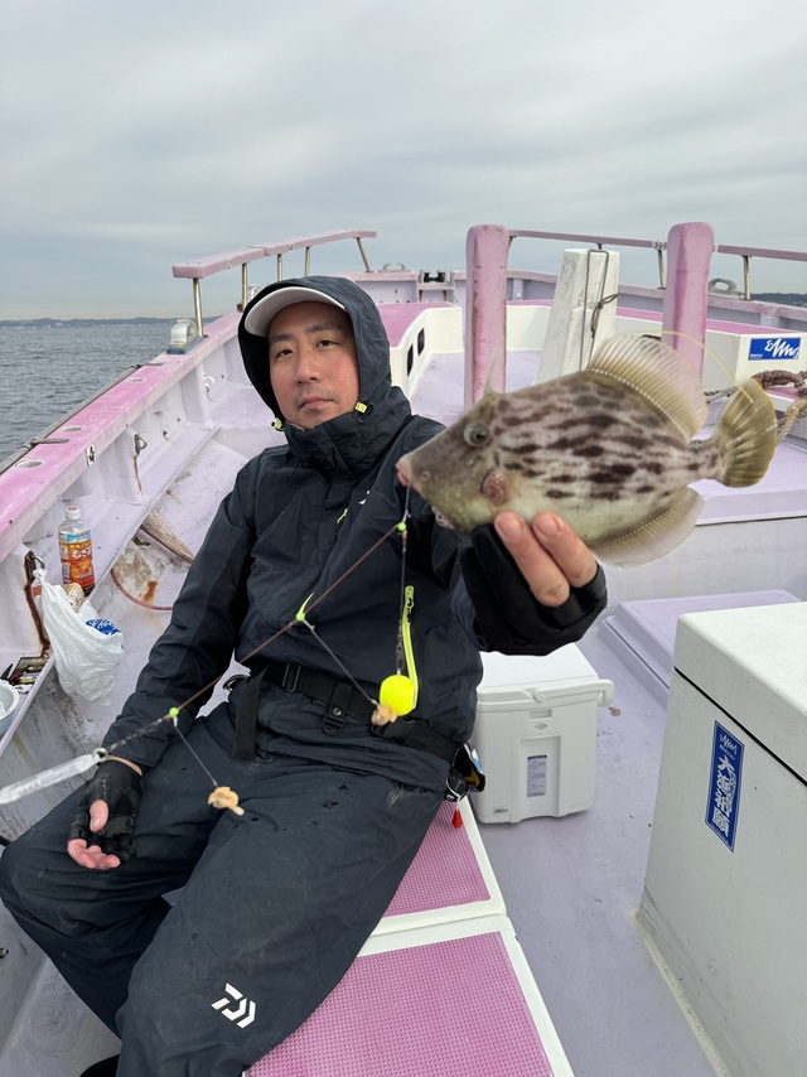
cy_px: 538
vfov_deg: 71.6
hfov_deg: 56.8
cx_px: 404
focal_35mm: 24
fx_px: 746
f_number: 1.78
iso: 80
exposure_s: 1/2415
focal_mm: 6.76
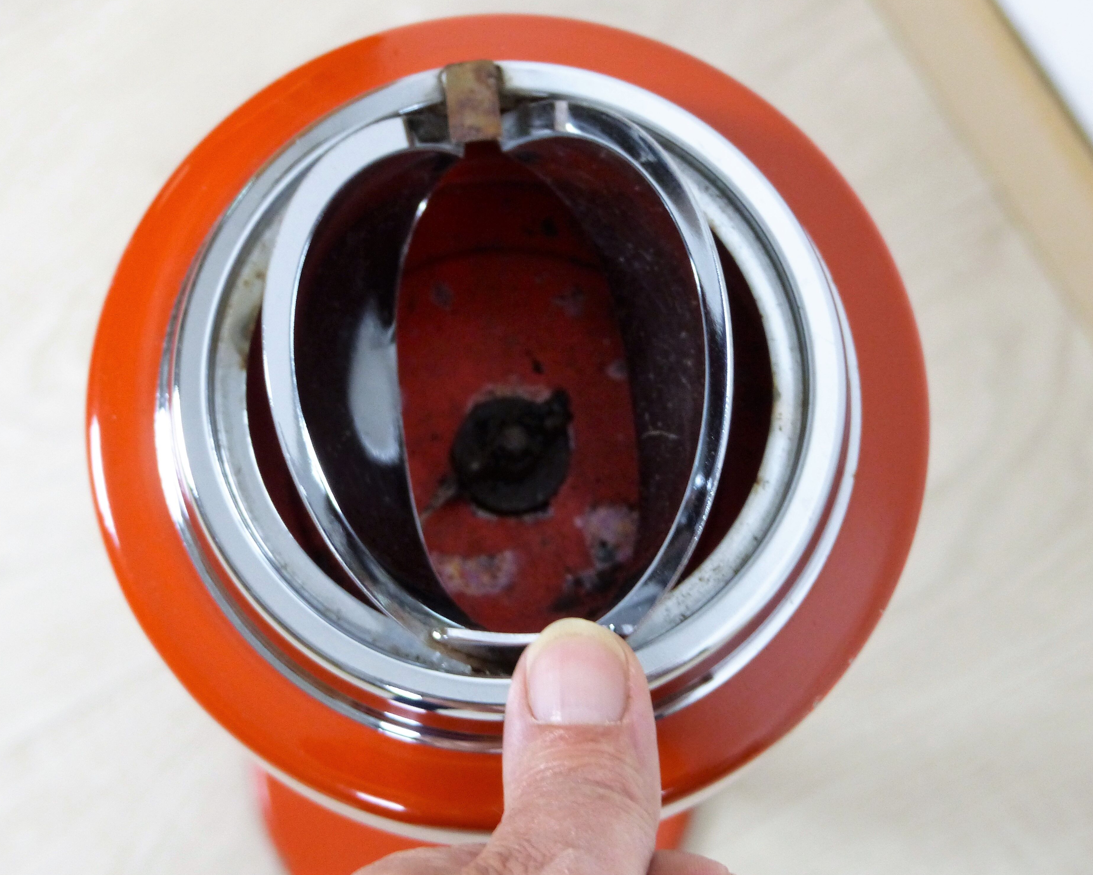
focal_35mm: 80
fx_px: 2588
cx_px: 534
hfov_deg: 23.8
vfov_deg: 19.2
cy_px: 434
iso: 400
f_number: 2.8
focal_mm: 13
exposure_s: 1/25
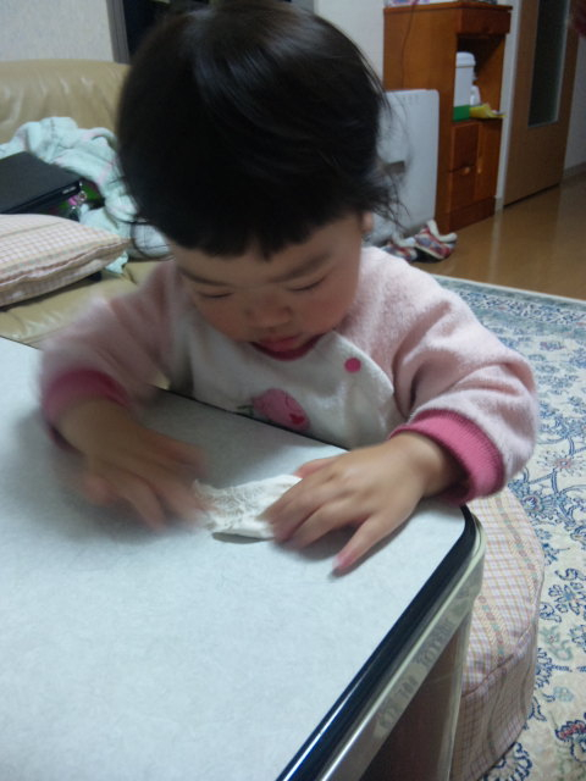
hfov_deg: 48.2
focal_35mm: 29
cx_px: 293
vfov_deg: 61.7
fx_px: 655
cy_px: 390
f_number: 2.8
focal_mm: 4.82
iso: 107
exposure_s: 1/4
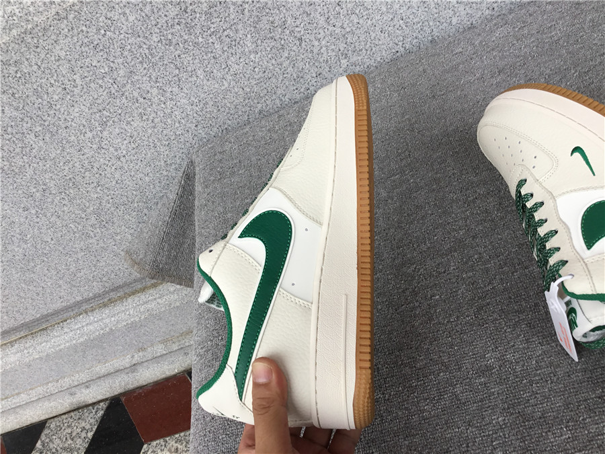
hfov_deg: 58.4
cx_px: 302
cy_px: 227
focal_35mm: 31
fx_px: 542
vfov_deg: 45.4
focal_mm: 3.3
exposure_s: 1/164
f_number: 2.4
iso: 25
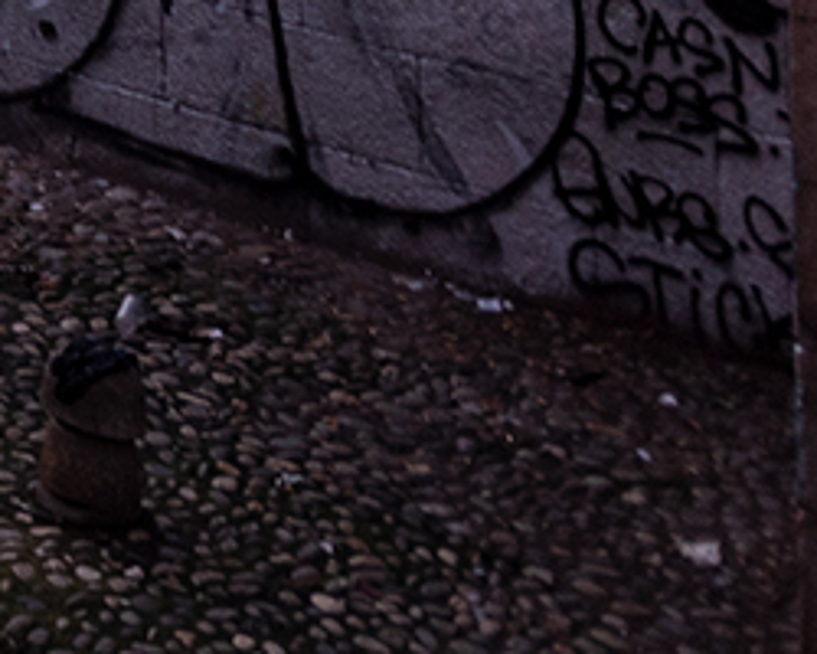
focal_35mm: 173
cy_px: -1422
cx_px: -2075
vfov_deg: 7.6
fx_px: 4183
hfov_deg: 8.3
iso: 160
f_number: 3.5
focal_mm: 24
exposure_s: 1/30
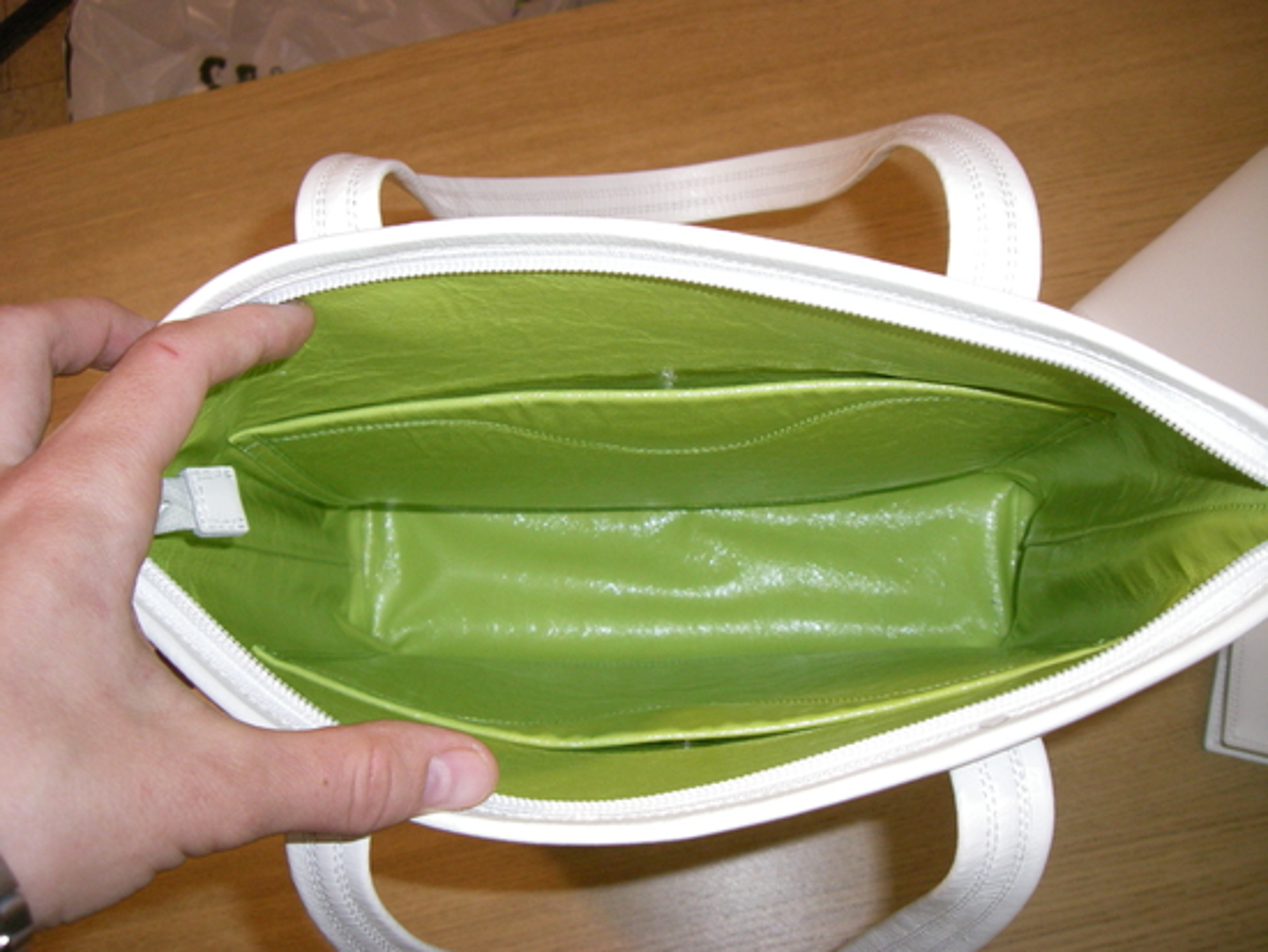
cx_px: 634
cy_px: 476
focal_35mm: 38
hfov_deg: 49.0
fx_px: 1393
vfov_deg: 37.7
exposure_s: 1/50
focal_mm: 6.2
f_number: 2.7
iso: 200
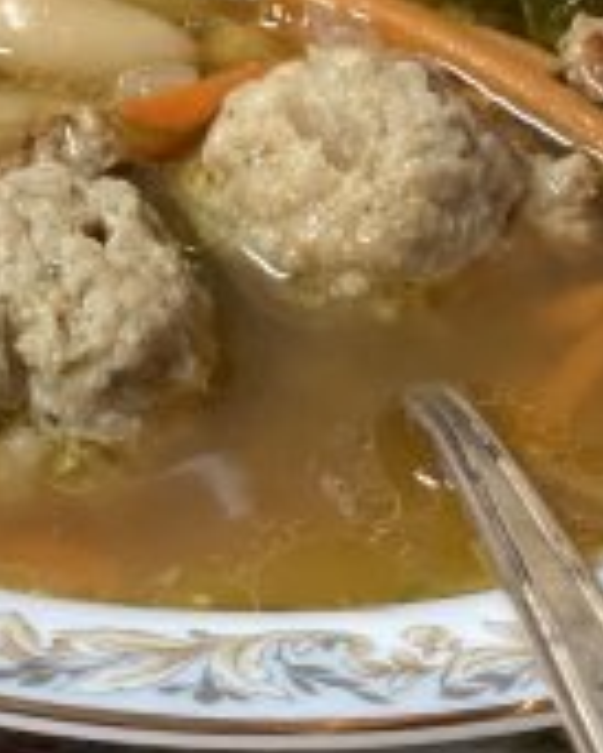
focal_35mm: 219
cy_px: 79
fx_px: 4881
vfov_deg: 8.8
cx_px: 198
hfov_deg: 7.1
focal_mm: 7.5
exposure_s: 1/40
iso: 320
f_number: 2.2
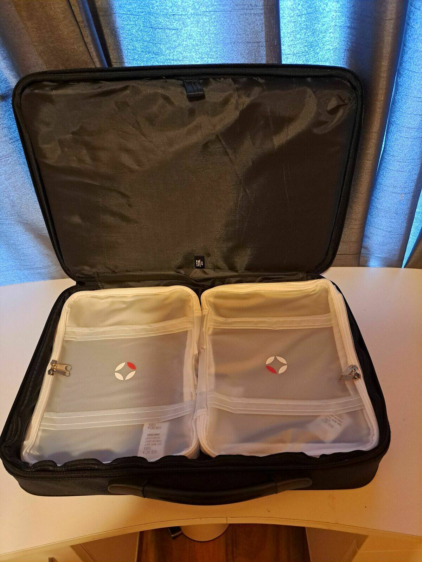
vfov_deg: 71.6
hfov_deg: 56.8
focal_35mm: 24
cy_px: 281
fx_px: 390
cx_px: 211
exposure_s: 1/20
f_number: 1.8
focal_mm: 5.23
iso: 640
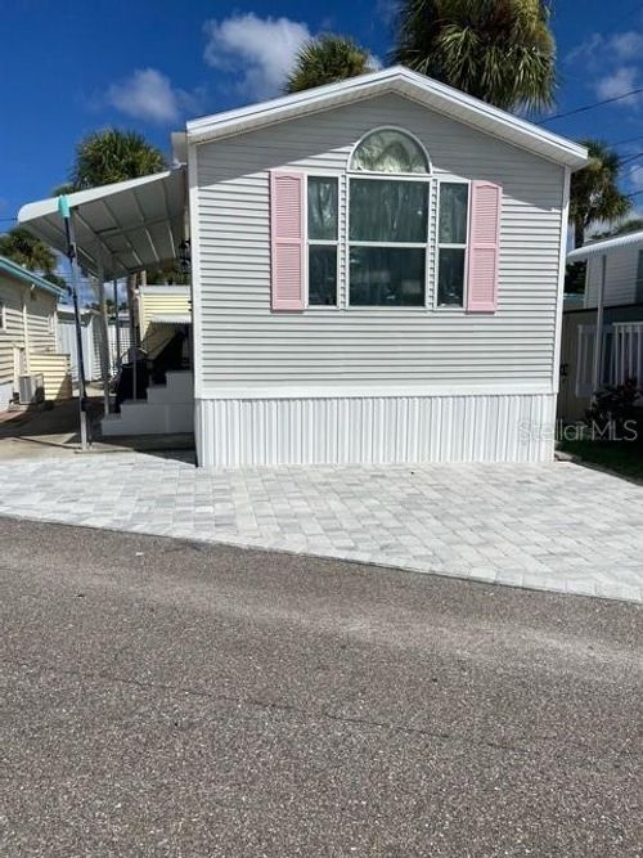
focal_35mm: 26
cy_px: 429
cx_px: 322
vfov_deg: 67.3
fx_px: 644
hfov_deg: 53.0
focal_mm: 4.25
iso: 32
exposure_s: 1/10417
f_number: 1.8
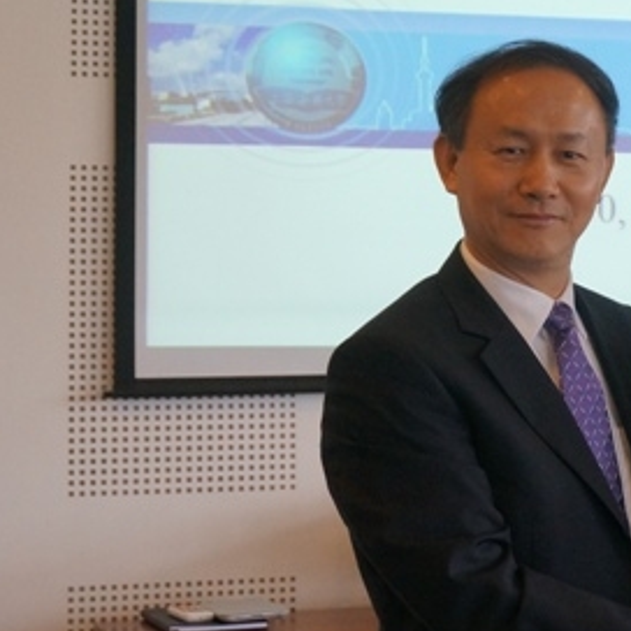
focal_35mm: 104
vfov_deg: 16.7
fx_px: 2149
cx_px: 666
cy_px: 209
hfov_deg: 16.3
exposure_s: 1/160
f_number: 4.5
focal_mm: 29
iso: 1250
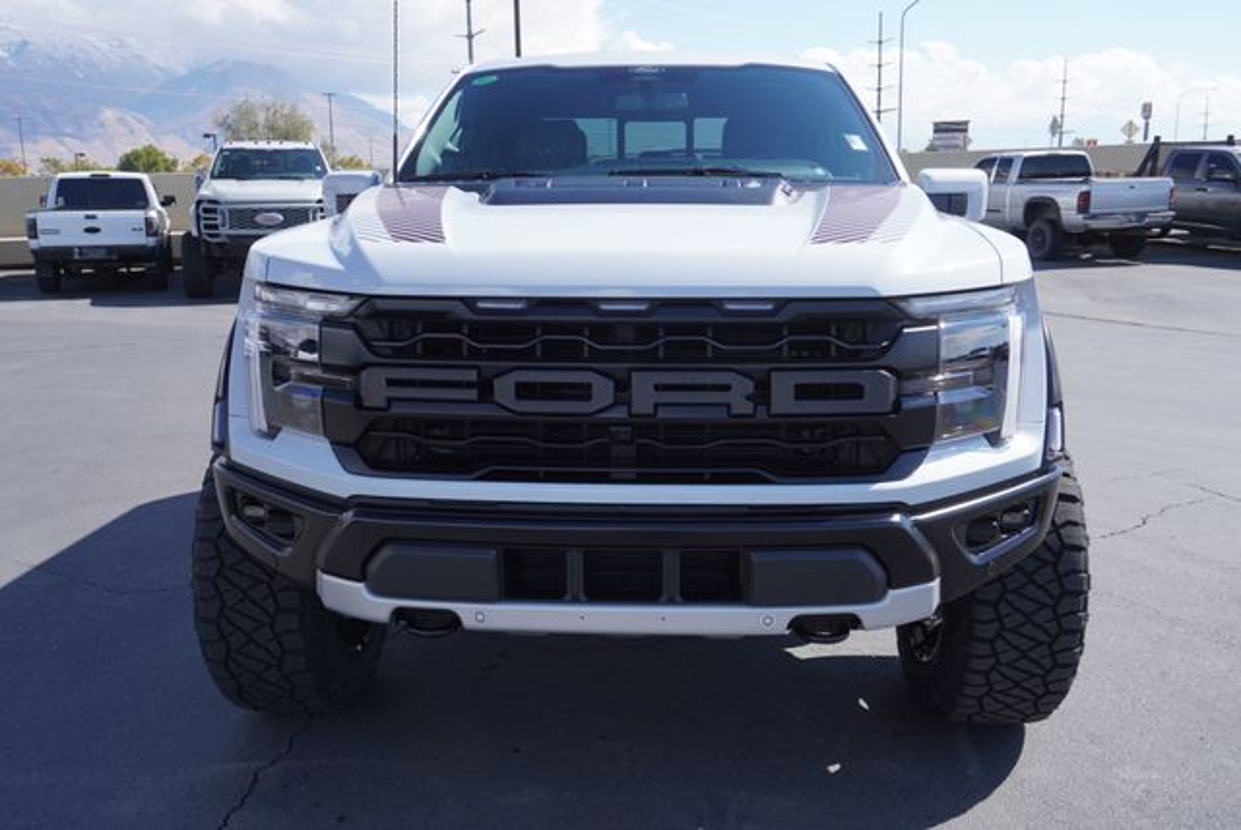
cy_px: 415
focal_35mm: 32
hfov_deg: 59.4
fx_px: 1087
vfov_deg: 41.8
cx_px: 620
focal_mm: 21
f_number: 7.1
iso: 100
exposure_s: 1/200
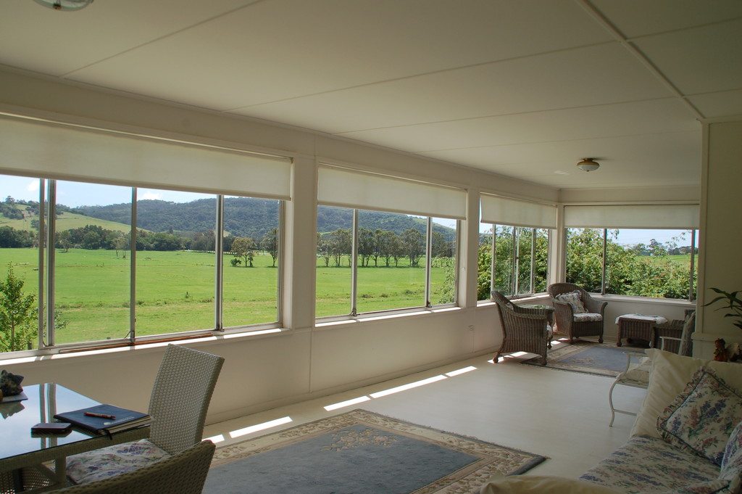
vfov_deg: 47.9
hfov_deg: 67.4
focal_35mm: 27
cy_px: 247
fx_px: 556
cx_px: 371
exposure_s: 1/320
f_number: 9
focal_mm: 18
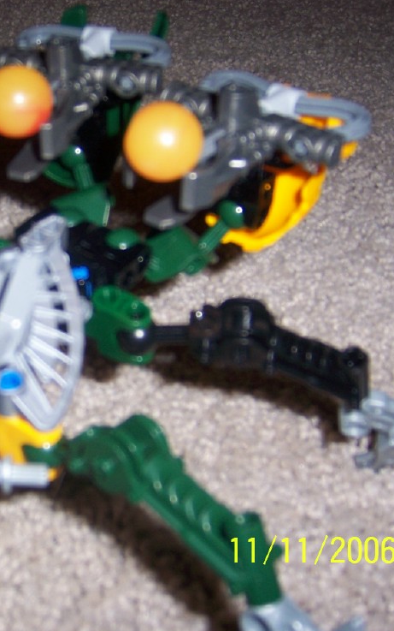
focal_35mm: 53
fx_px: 910
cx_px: 7
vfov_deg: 38.2
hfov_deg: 23.5
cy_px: 309
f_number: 2.8
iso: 80
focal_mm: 6.2
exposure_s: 1/60
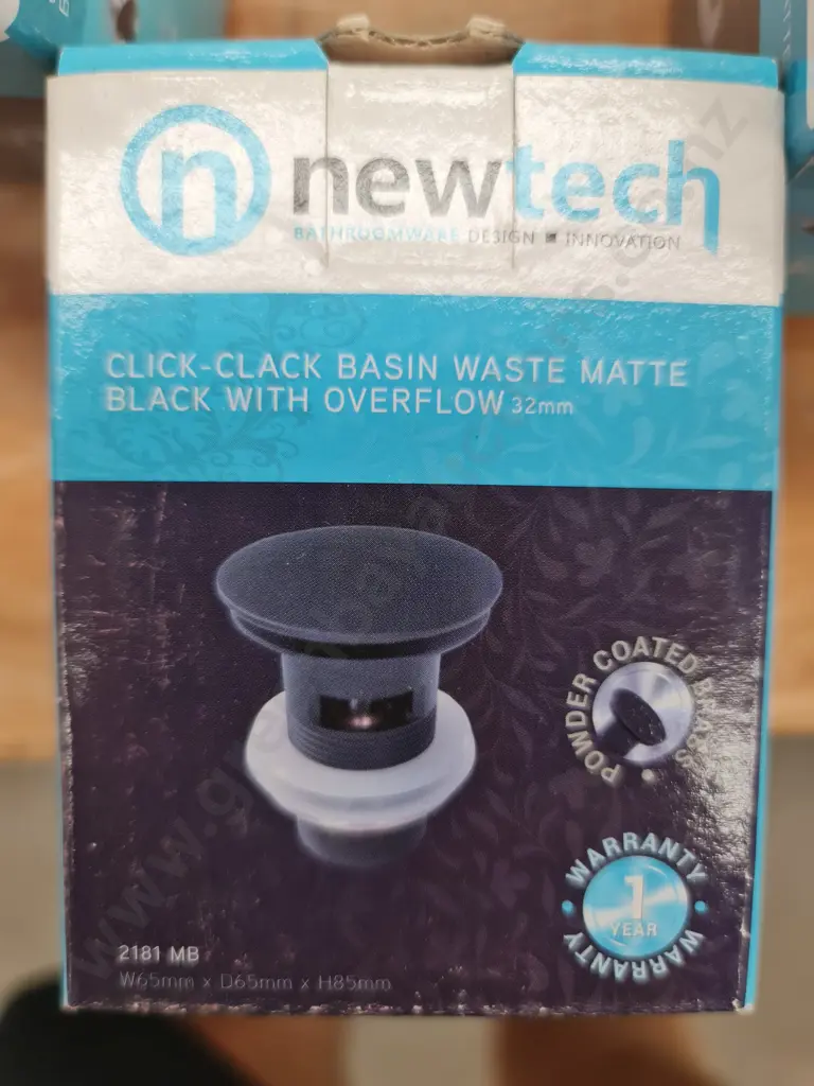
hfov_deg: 54.9
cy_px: 543
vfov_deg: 69.4
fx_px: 784
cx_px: 407
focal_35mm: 25
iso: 125
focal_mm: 7
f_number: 1.8
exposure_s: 1/120
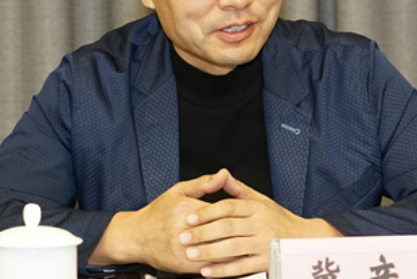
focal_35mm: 178
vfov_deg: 7.7
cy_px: -6
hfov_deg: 11.5
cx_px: 206
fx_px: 2063
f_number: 5
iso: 1250
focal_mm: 69
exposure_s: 1/80
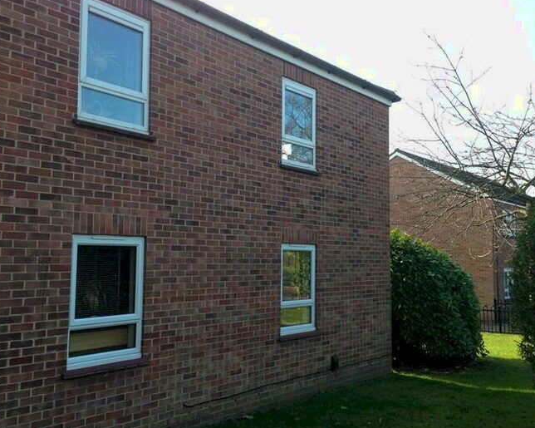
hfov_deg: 51.5
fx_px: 554
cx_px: 252
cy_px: 212
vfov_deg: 42.2
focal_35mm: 35
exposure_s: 1/301
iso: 50
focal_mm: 4.12
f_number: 2.4
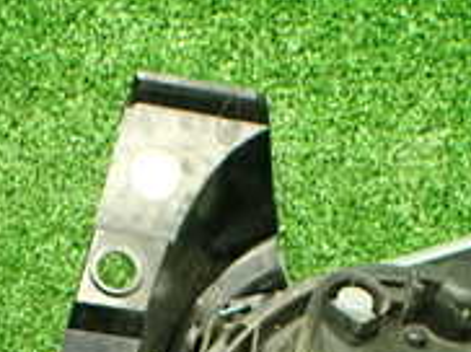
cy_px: 559
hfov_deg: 19.9
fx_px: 1345
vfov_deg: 13.8
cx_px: 261
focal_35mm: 99
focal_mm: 5.4
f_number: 2.3
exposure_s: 1/80
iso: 800
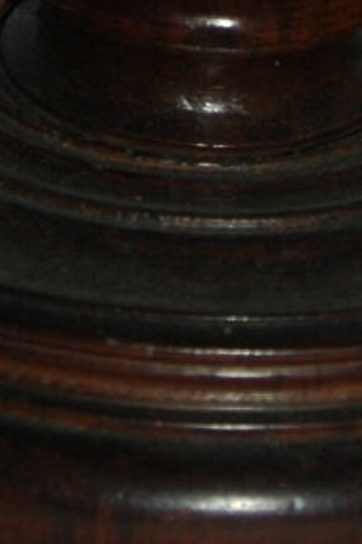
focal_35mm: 325
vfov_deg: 6.2
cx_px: 213
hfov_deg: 4.2
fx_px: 4911
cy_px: -552
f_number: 5.6
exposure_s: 1/125
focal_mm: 34
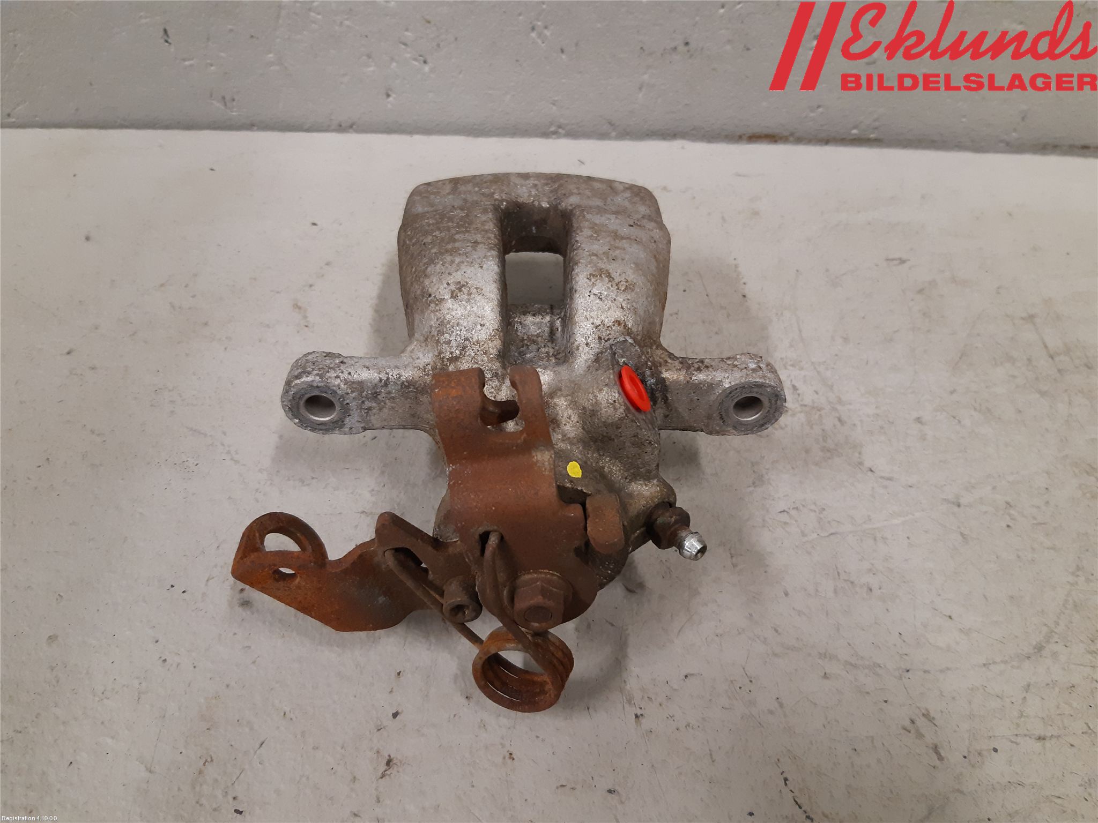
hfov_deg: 67.3
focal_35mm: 26
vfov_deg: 53.1
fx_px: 825
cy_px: 412
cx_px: 549
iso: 200
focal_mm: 3.93
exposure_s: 1/50
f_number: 1.7
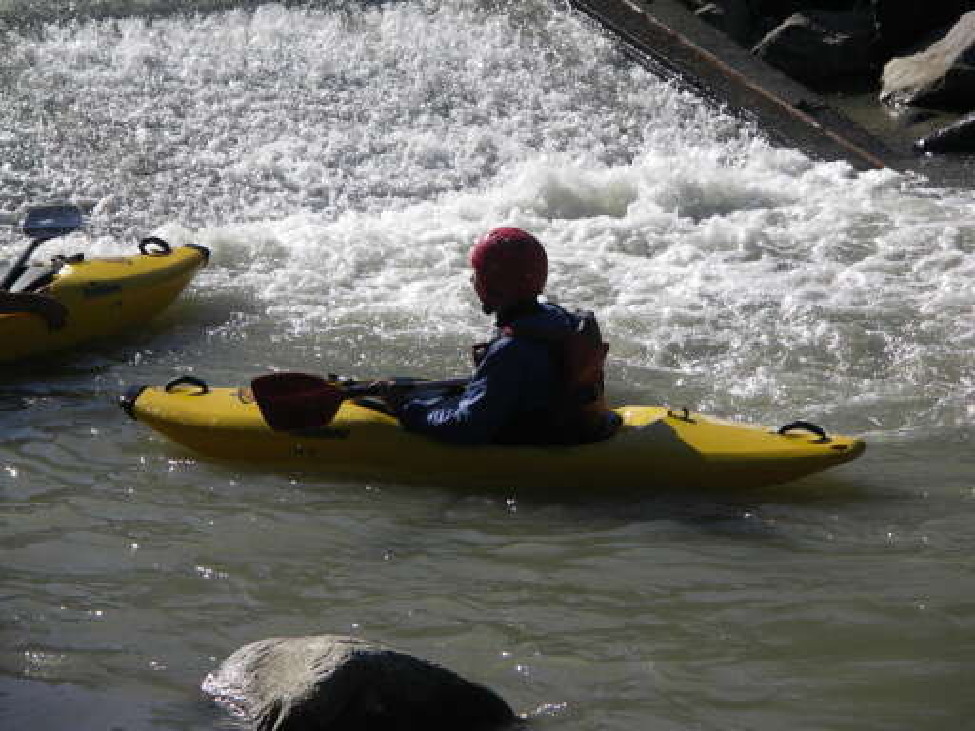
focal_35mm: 176
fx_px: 4957
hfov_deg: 11.2
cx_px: 488
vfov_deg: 8.4
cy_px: 366
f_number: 3.5
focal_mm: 45.3
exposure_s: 1/1000
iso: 50
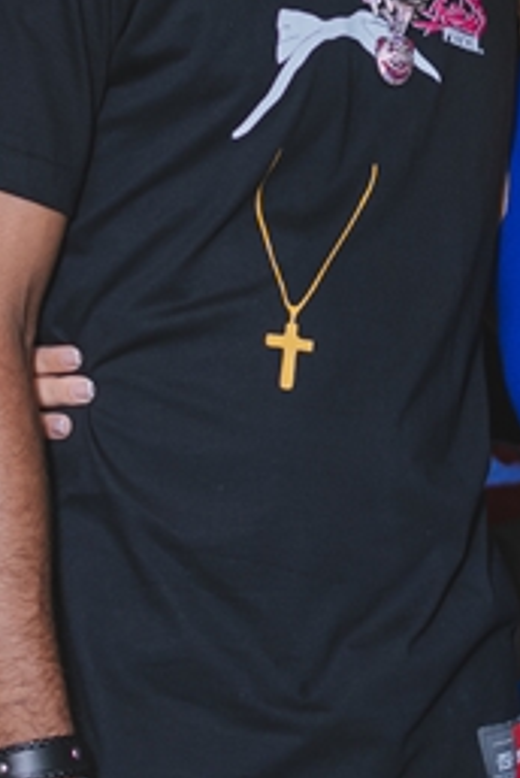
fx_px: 3272
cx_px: 552
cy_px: 272
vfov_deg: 13.5
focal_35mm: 151
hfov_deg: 9.0
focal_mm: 35
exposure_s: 1/200
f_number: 2.5
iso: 800
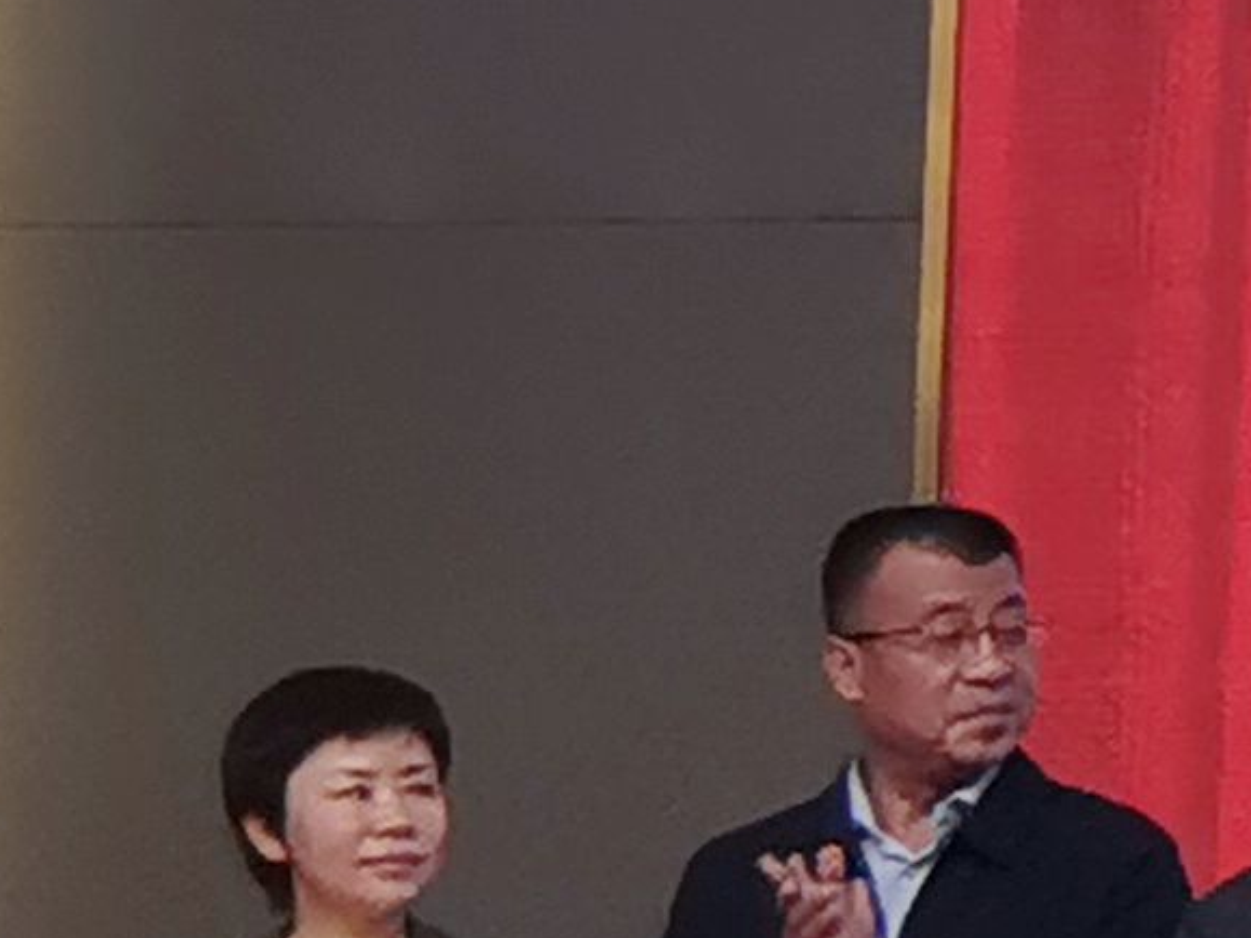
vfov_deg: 7.5
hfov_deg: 8.3
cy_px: 311
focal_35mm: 199
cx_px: 3844
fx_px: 7190
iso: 50
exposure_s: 1/100
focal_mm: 2.26
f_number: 2.2
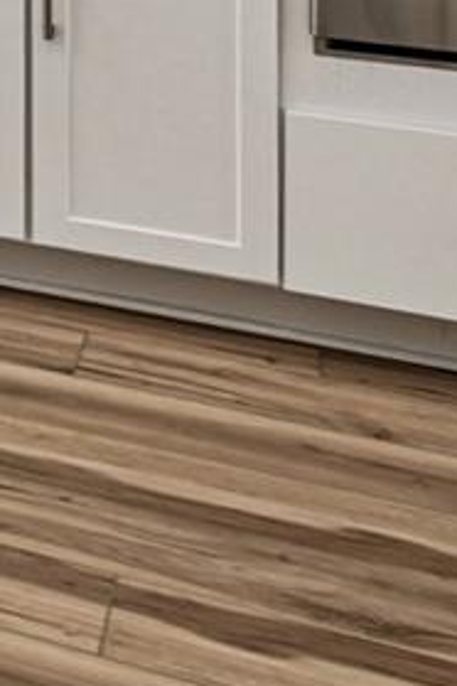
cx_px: -865
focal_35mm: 86
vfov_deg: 19.6
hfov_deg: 11.1
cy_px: -425
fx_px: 1637
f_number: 7.1
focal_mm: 10
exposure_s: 1/60
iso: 100
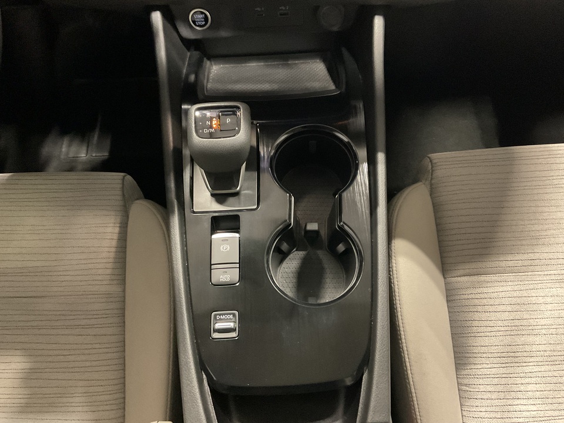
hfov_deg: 61.7
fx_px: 472
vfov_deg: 48.2
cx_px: 282
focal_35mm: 29
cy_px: 212
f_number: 1.8
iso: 500
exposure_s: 1/24
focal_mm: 3
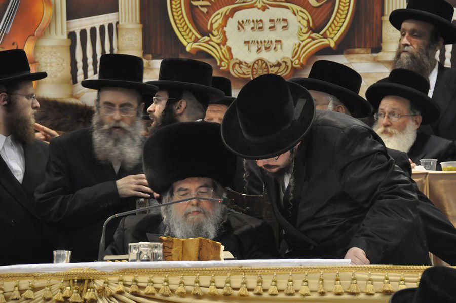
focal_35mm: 188
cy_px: 152
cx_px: 228
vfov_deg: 7.3
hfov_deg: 11.0
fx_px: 2372
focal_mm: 125
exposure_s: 1/50
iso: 1600
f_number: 5.6
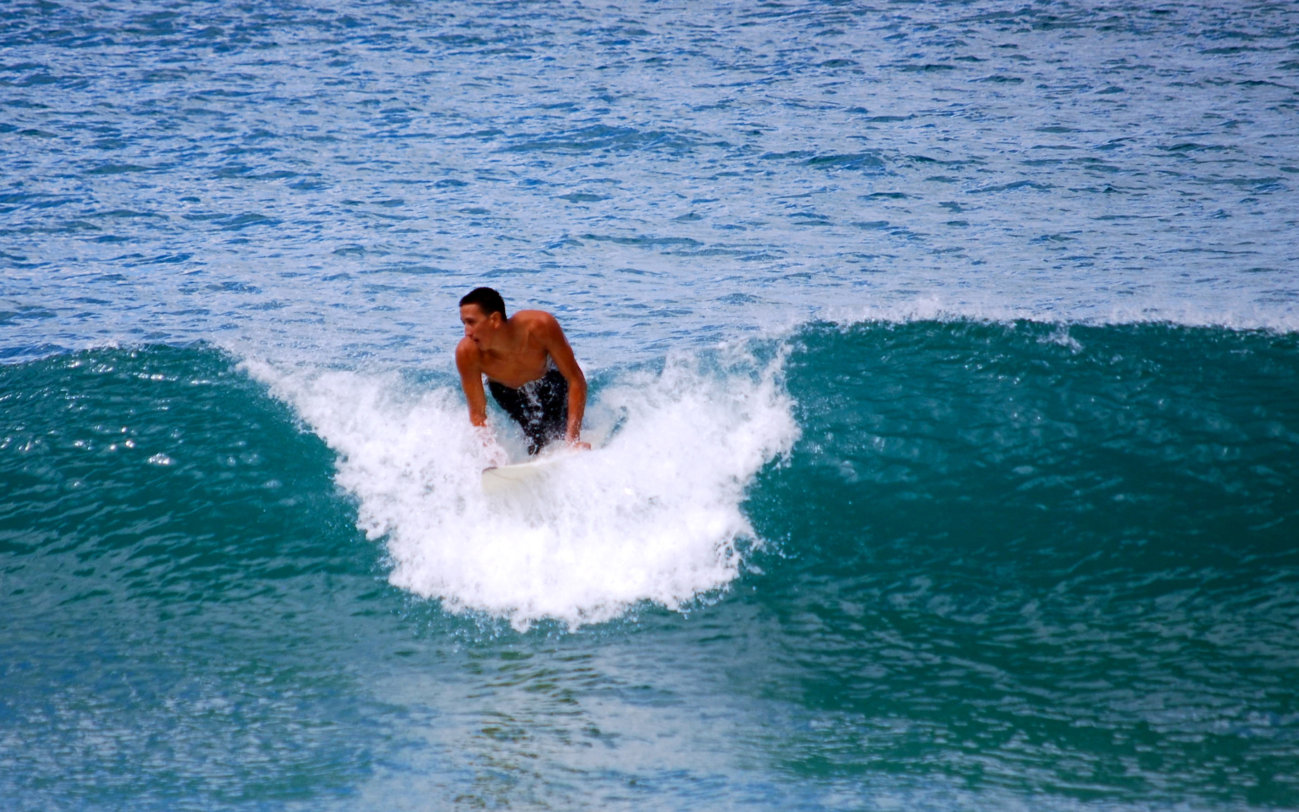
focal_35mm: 377
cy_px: 460
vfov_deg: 3.5
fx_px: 13346
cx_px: 537
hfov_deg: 5.6
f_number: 5.6
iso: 200
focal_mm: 200
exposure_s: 1/800
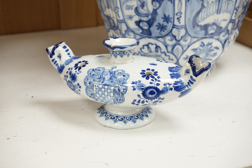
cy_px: 84
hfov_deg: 33.4
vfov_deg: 22.6
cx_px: 126
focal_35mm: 60
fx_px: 420
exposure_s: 1/50
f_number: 10
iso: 2000
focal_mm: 60
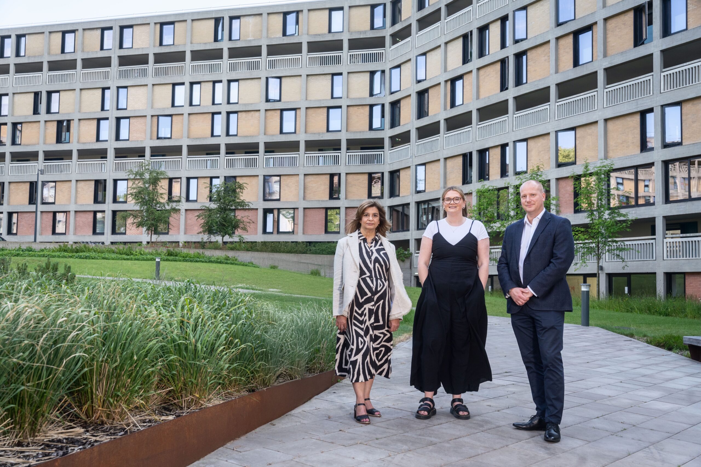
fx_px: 734
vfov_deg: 35.3
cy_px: 234
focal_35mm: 38
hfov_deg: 51.1
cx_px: 350
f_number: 5.6
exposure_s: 1/400
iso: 500
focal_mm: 37.7
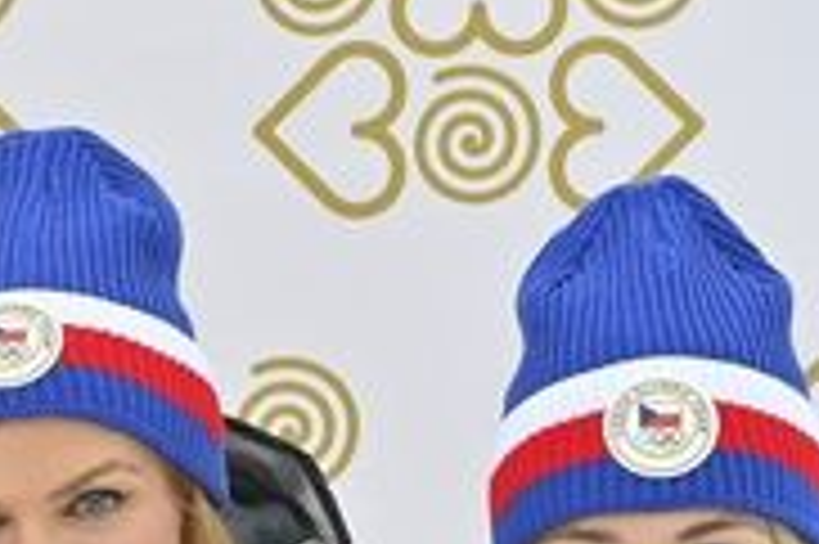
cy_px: 933
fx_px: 12728
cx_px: -279
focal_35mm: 560
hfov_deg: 3.7
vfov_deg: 2.4
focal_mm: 150
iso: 400
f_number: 5.6
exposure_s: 1/200
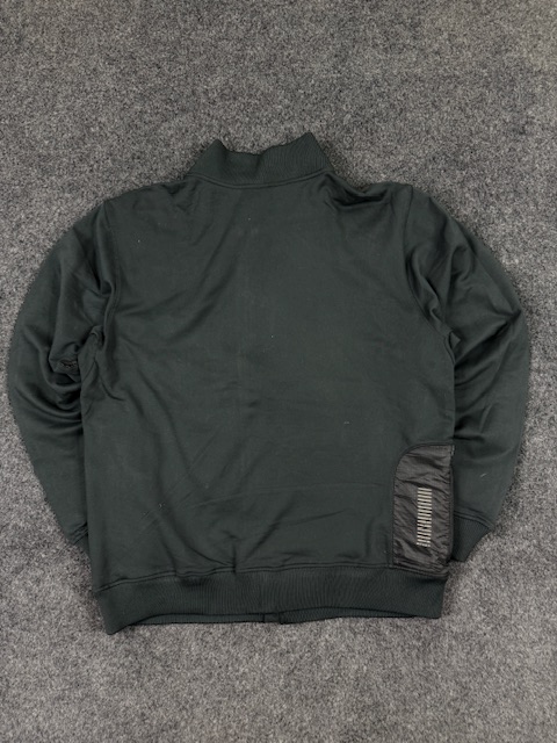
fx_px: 515
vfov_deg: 71.6
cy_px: 372
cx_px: 278
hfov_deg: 56.8
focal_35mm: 24
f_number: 1.78
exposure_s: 1/50
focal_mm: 6.76
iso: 160
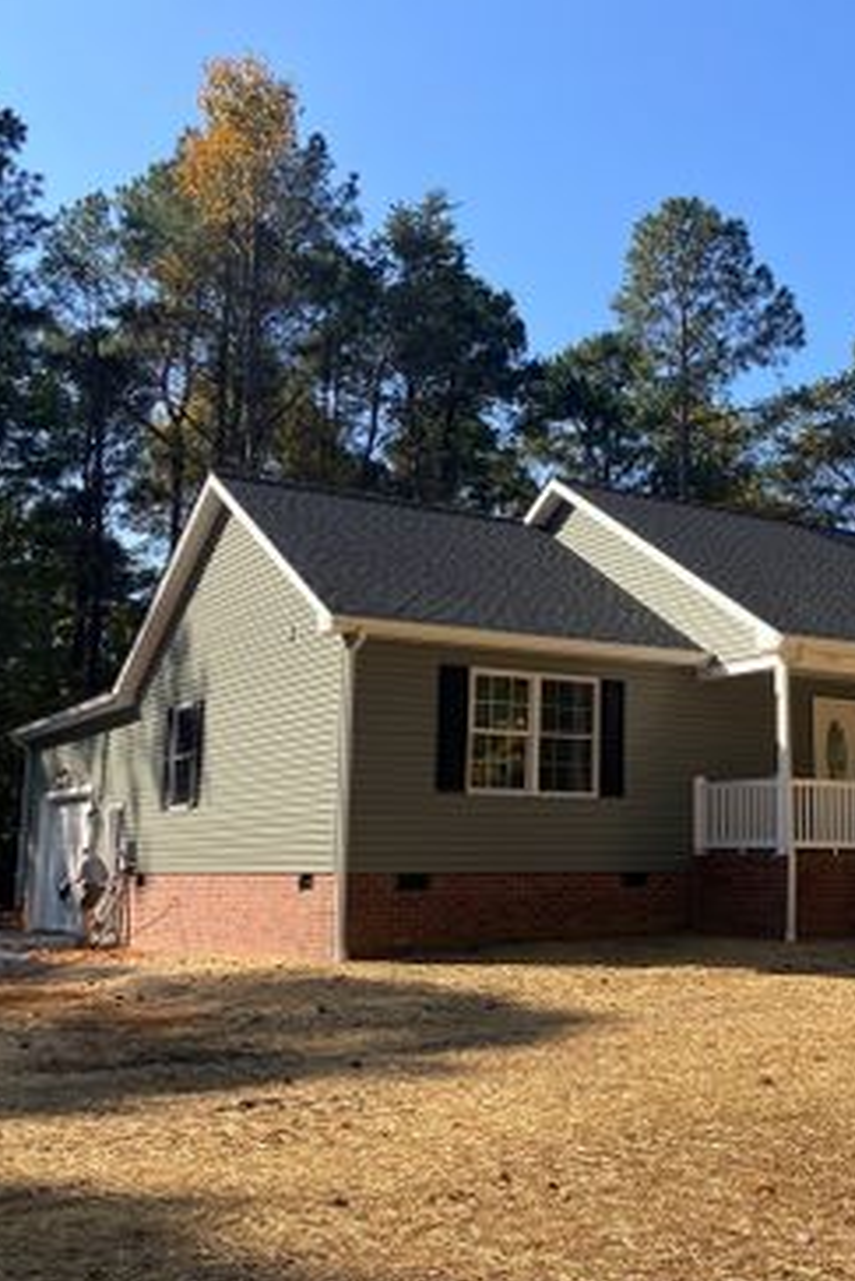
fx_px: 1424
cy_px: 632
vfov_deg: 48.4
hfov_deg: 32.5
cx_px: 683
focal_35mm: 40
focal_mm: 3.99
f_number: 1.8
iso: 32
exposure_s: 1/1033
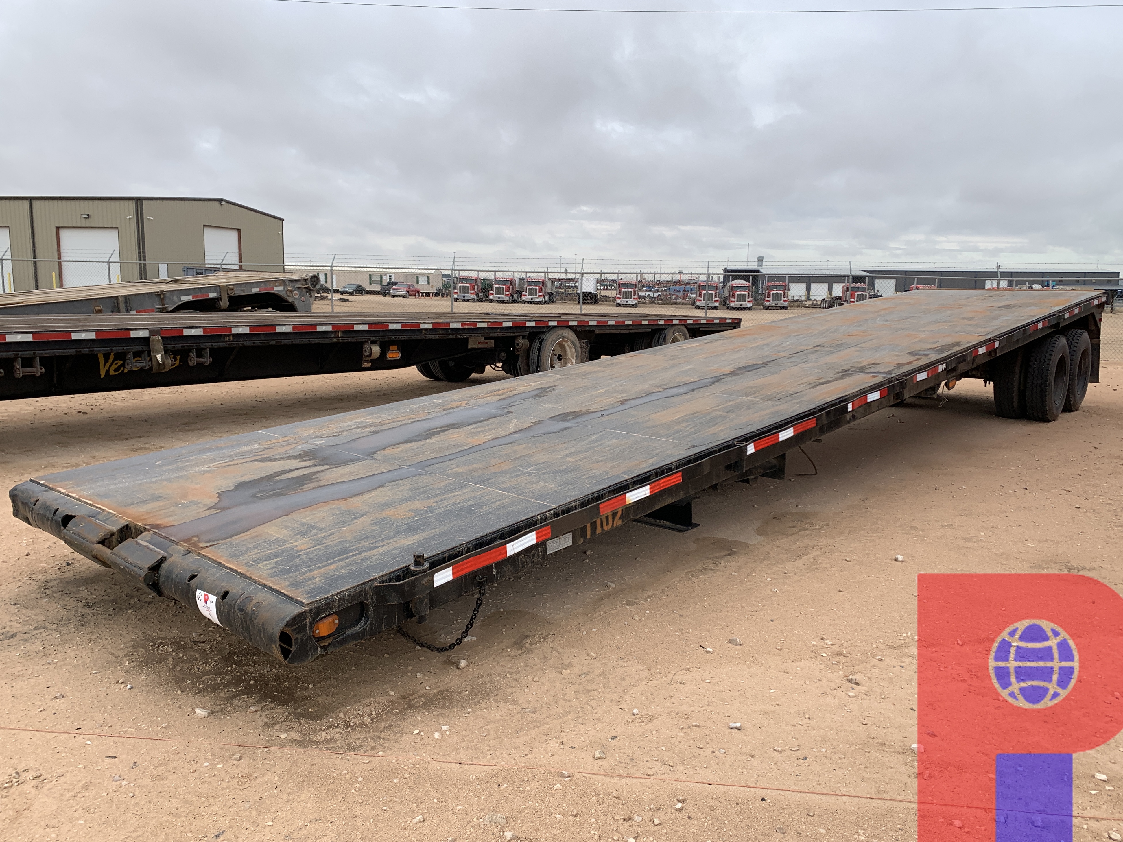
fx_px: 876
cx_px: 573
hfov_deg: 65.3
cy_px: 431
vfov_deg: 51.3
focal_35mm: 27
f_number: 1.8
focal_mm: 4.25
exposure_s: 1/1205
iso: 25
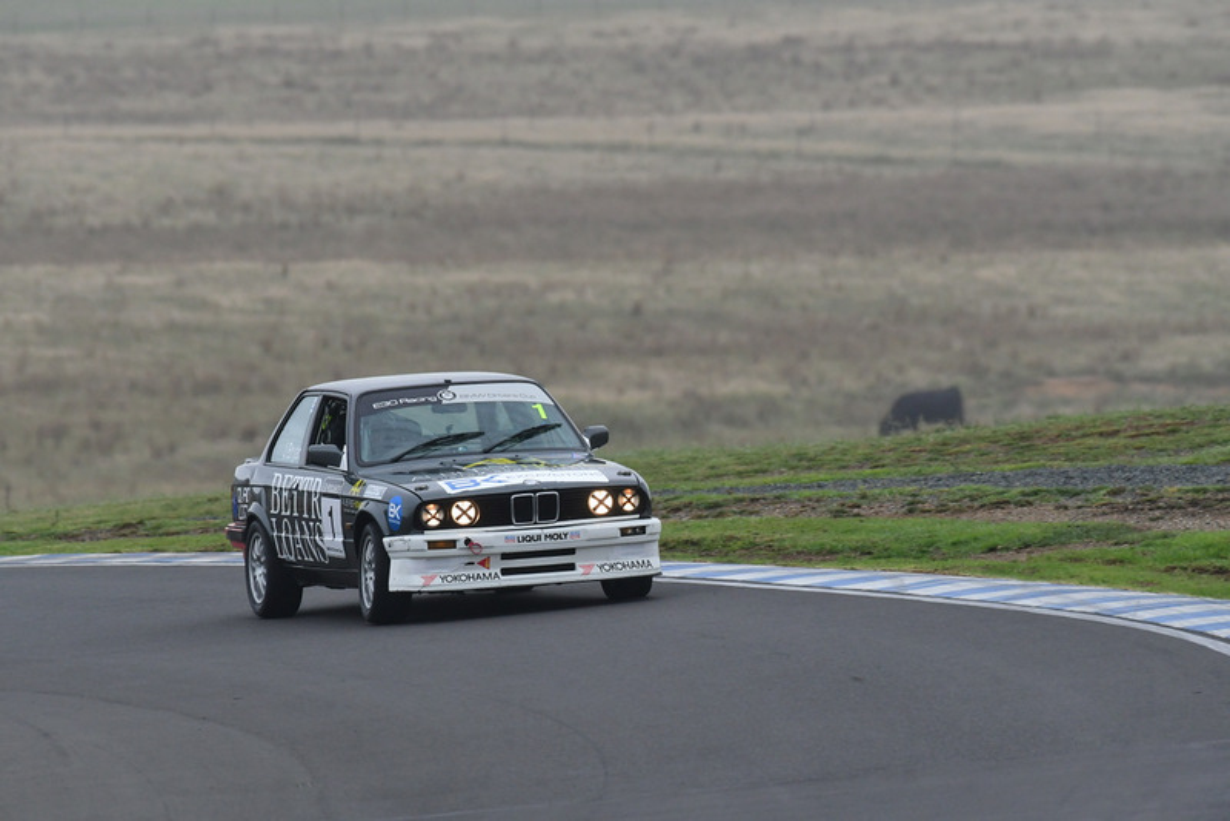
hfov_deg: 2.7
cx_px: 615
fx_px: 25633
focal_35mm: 750
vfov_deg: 1.8
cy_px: 410
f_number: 9
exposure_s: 1/640
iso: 1000
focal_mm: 500
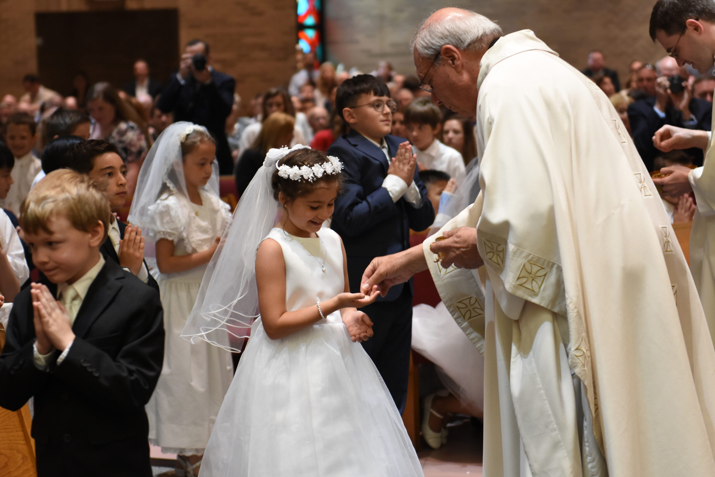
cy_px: 238
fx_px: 2085
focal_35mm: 105
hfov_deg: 19.5
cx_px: 358
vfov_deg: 13.0
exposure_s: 1/125
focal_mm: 70
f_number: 3.2
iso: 1250
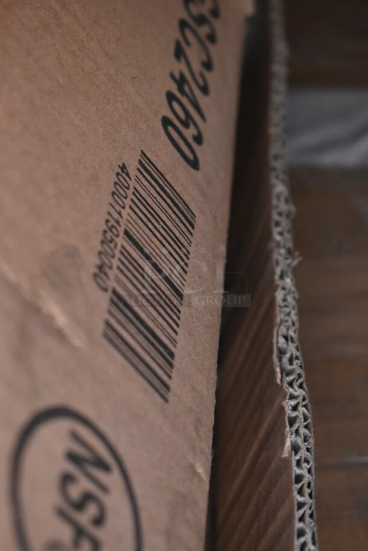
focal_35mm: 82
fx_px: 1263
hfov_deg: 16.6
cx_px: 184
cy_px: 276
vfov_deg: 24.6
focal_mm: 55
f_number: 5.6
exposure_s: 1/125
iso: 2500
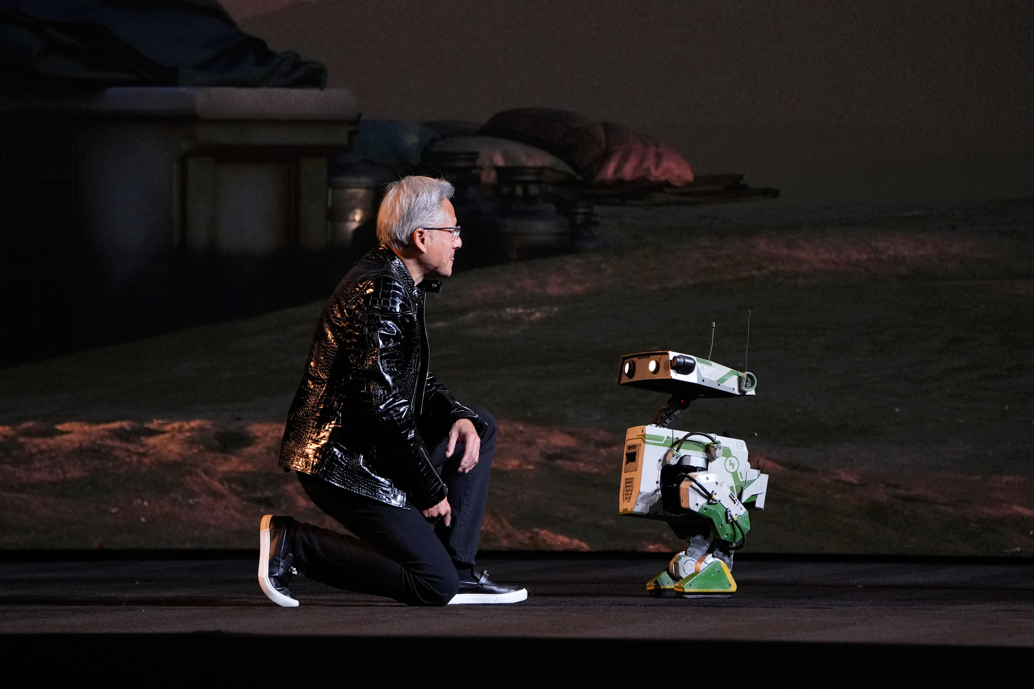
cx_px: 517
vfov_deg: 4.7
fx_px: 8358
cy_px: 344
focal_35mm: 291
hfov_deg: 7.1
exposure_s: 1/160
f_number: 5.6
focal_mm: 291
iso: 5000
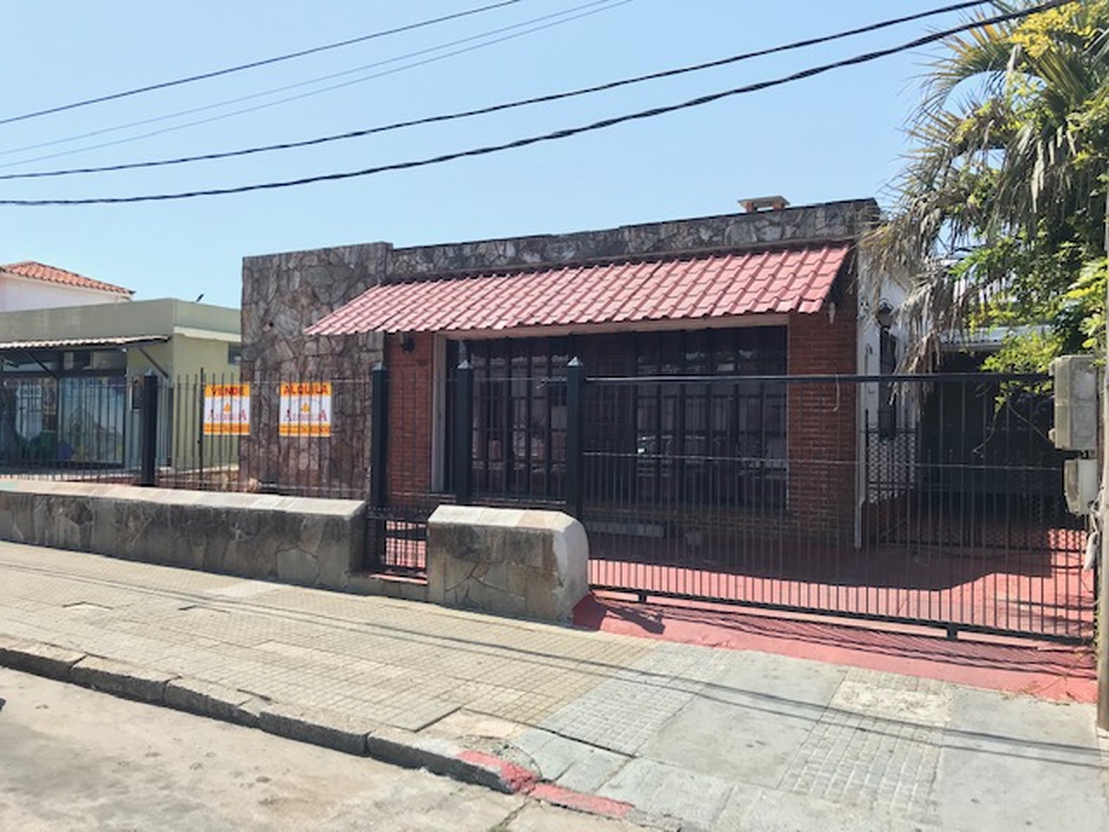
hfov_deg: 63.4
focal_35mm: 28
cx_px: 554
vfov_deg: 49.7
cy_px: 416
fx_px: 897
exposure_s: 1/1429
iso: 20
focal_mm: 3.99
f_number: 1.8
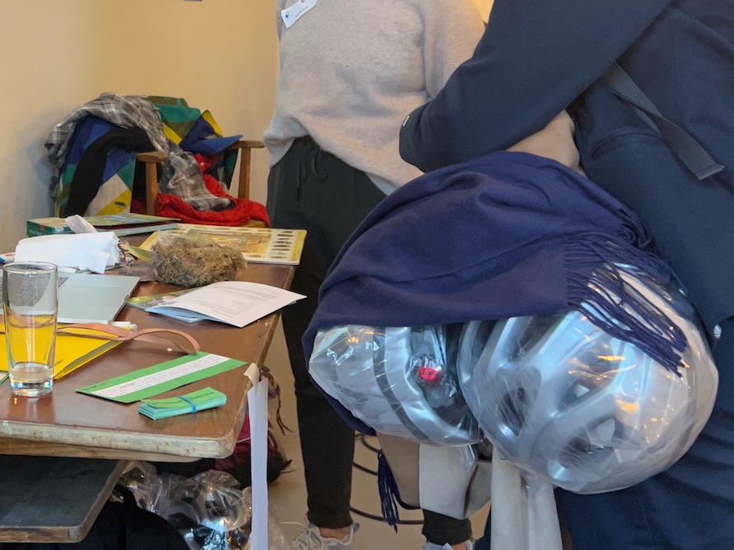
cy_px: 16
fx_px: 1229
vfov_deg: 24.2
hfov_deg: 30.8
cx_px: -4
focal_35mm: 58
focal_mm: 5.7
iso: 160
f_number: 1.5
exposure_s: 1/60
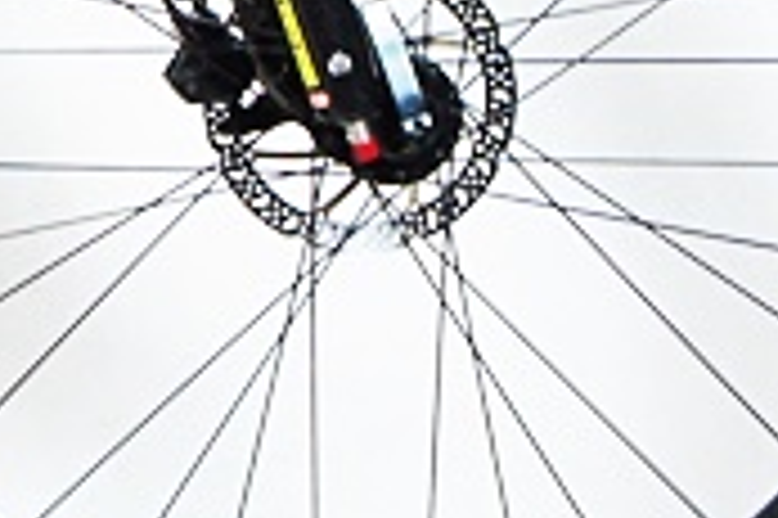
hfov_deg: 8.2
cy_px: -218
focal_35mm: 242
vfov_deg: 5.6
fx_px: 5216
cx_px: -684
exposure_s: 1/100
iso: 3200
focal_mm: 31
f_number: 10
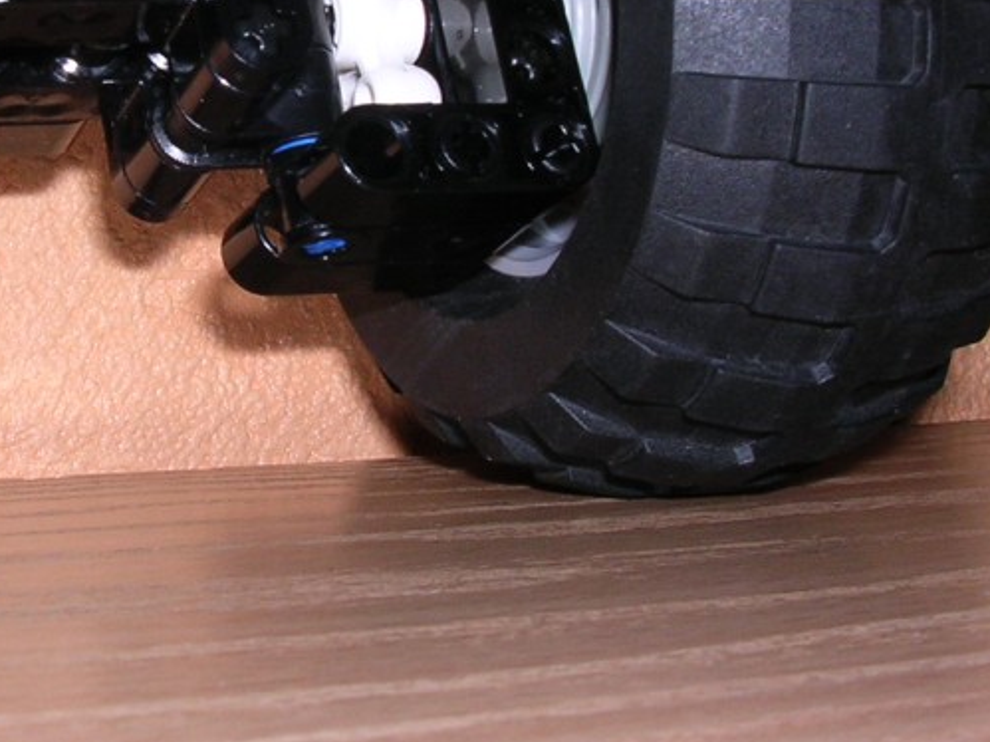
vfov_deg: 18.6
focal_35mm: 78
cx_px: 228
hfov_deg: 24.7
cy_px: 89
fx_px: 2230
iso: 100
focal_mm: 5.8
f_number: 5.6
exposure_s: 1/60.1
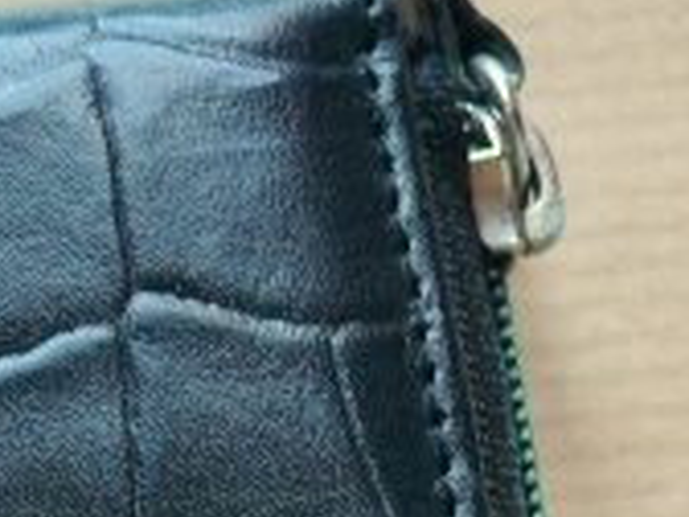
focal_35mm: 133
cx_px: -156
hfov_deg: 14.3
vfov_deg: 10.9
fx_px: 2647
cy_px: 632
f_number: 2.8
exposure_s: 1/10
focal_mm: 7.4
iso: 100
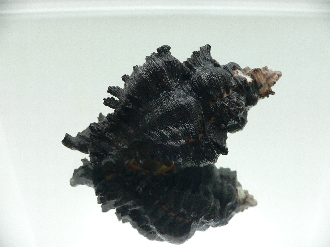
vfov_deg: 40.7
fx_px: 334
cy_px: 124
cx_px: 165
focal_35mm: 35
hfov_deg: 52.6
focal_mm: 4.6
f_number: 2.8
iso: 150
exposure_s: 1/60
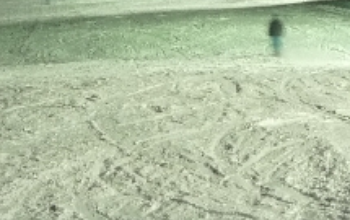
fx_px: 1203
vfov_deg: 10.4
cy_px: 8
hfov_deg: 16.5
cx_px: 179
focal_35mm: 126
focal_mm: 5.2
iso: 320
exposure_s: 1/8
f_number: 3.3
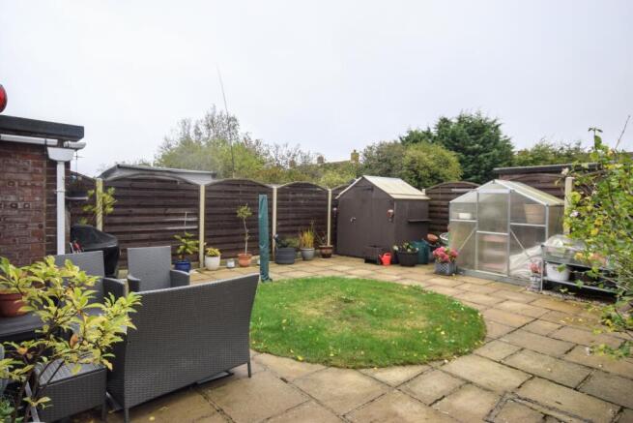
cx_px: 316
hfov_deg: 81.2
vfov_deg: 59.5
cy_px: 212
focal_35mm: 21
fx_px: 369
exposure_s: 1/250
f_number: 8
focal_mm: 14
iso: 400
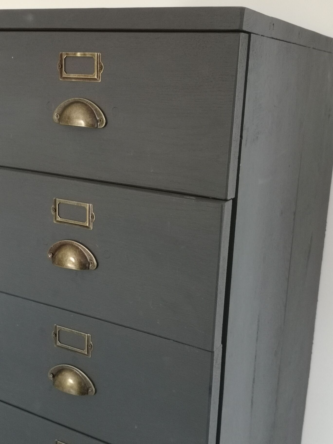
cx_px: 166
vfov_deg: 42.9
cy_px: 222
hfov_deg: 32.9
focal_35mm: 44
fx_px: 564
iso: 500
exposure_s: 1/25
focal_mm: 3.95
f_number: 1.8
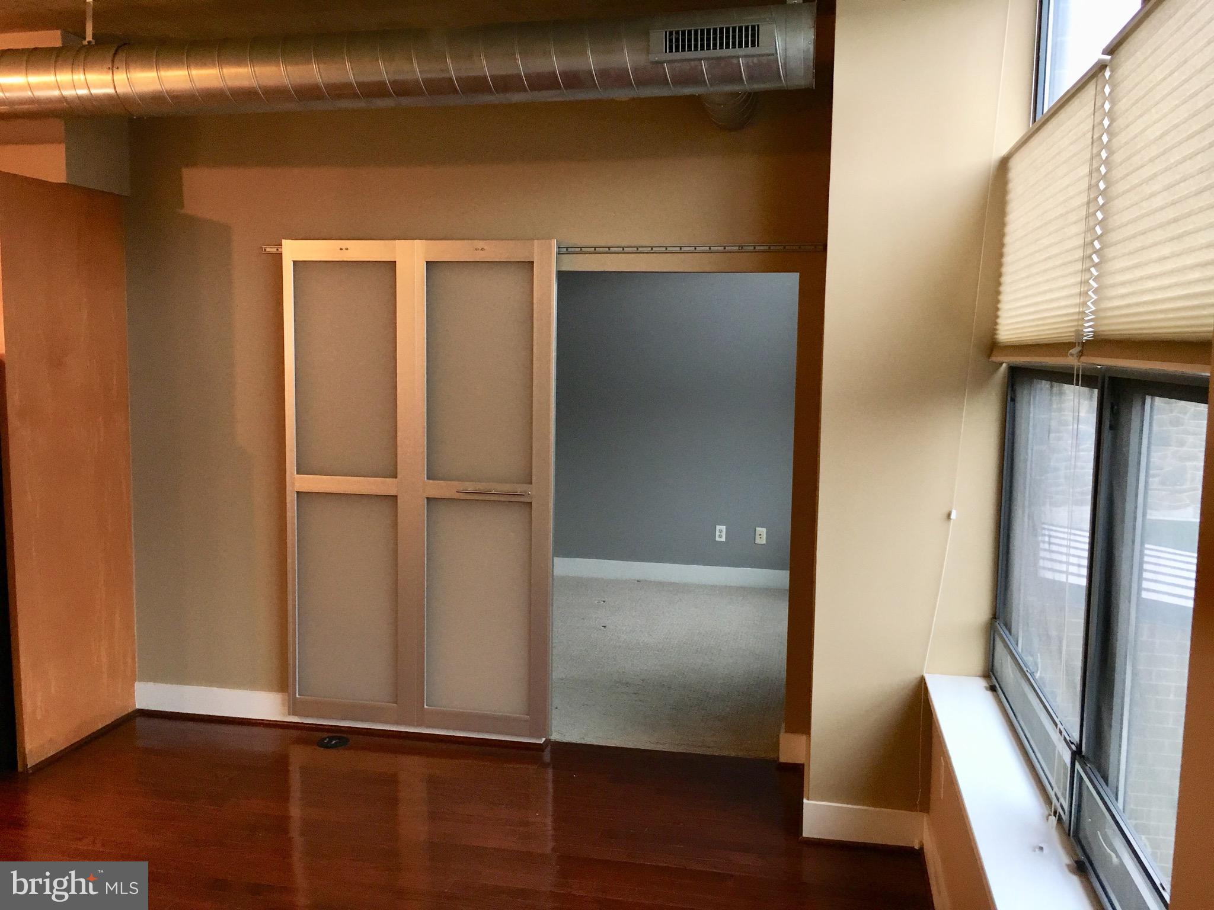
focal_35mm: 29
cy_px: 455
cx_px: 607
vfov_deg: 48.2
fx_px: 1017
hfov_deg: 61.7
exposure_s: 1/33
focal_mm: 4.15
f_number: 2.2
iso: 125
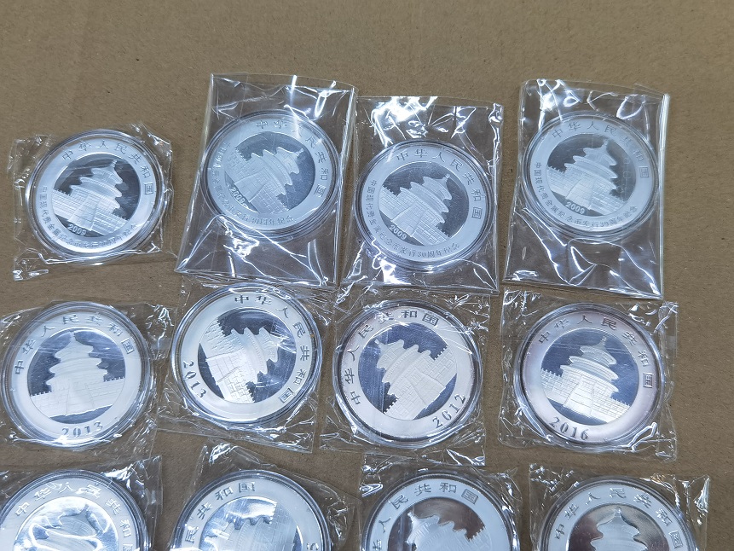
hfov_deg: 45.8
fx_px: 869
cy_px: 276
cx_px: 367
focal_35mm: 41
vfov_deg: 35.1
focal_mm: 6.71
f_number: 1.9
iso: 125
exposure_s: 1/50
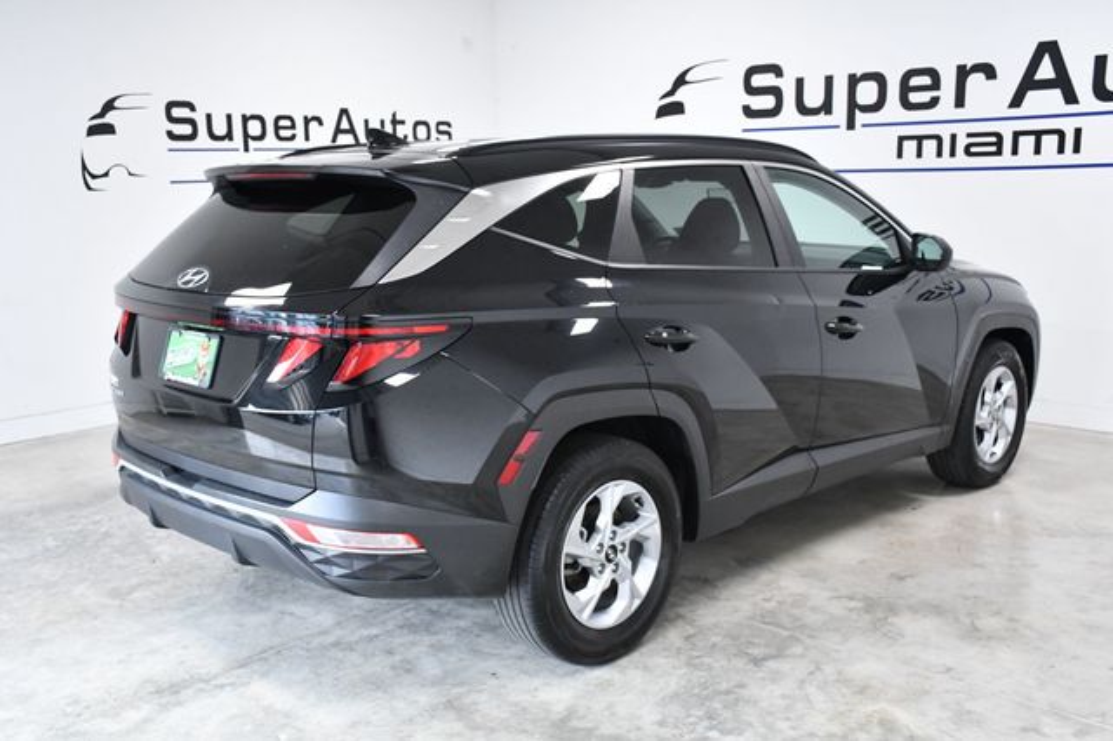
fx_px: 1112
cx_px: 556
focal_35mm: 36
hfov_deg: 53.2
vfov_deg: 36.8
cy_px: 370
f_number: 8
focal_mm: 24
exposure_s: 1/250
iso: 2500
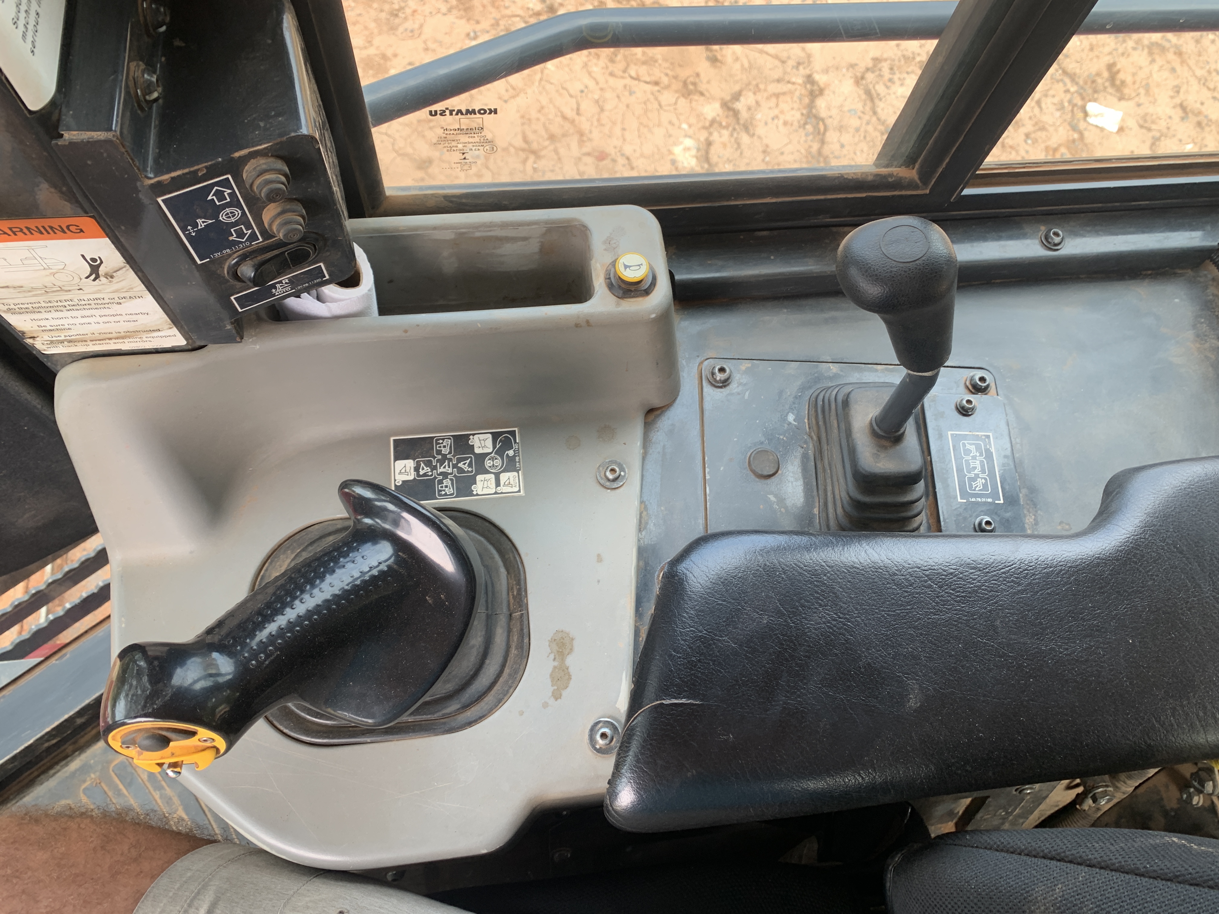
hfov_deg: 67.3
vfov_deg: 53.1
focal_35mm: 26
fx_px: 916
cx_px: 610
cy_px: 457
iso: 32
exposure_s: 1/122
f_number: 1.8
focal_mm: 4.25
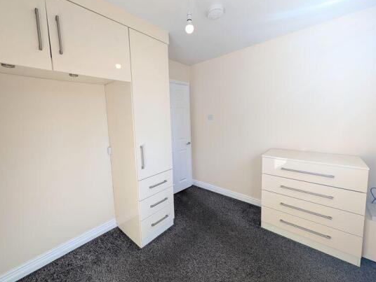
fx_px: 141
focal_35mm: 13
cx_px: 177
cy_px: 133
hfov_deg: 106.0
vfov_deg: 89.9
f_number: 1.7
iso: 45
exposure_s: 1/239
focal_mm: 2.02
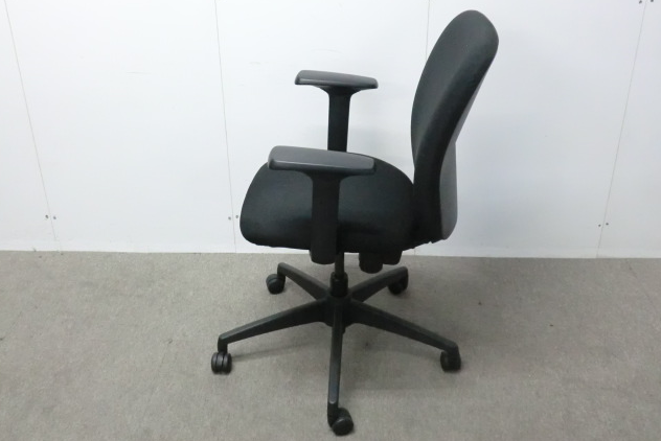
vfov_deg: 33.4
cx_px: 327
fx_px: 735
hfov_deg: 48.4
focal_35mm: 40
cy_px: 195
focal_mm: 6.9
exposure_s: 1/30
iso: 800
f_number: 3.9
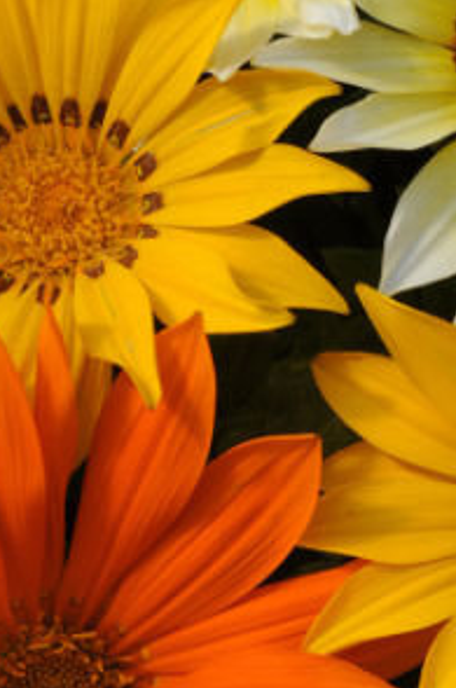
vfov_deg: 7.7
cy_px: 523
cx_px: 330
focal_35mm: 269
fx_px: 5129
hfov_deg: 5.1
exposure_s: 1/320
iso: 200
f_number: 11
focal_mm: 70
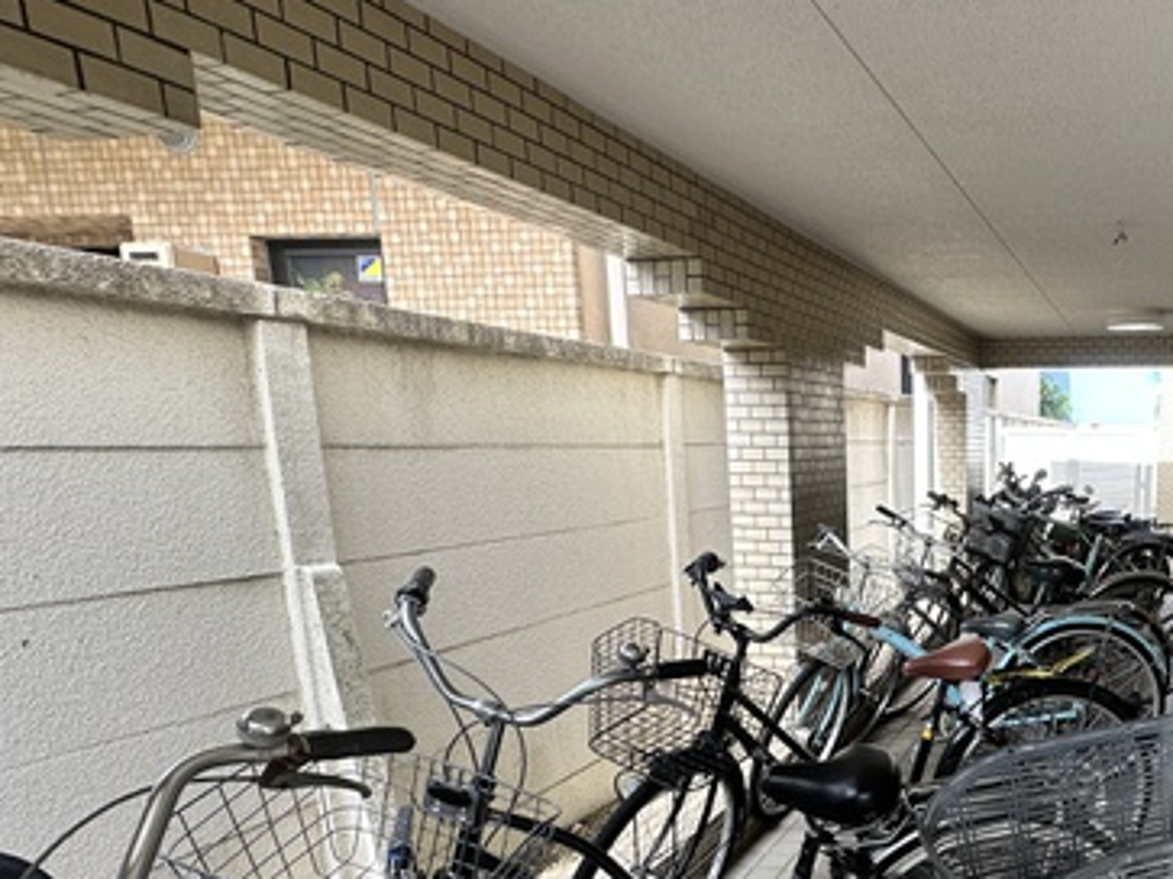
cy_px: 625
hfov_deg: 59.3
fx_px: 915
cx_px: 966
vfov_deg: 49.9
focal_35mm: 27
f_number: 2.2
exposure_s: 1/155
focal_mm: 2.22
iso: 40
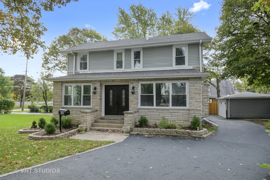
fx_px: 157
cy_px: 90
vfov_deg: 59.5
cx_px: 135
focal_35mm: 21
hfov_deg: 81.2
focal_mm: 14
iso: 200
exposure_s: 1/100
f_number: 8
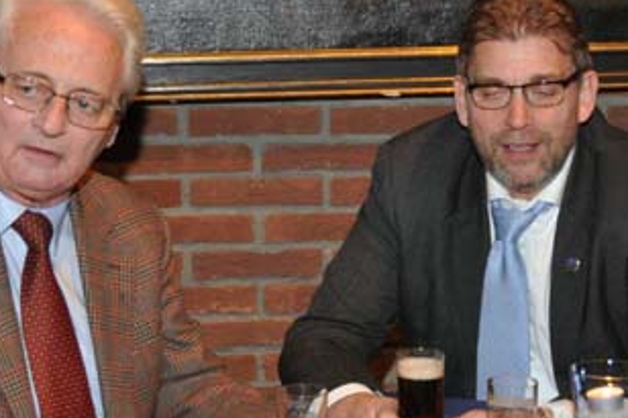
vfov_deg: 12.5
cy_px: 358
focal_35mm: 109
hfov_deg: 18.7
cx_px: 412
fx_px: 1900
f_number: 4
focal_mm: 28
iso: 800
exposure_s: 1/60
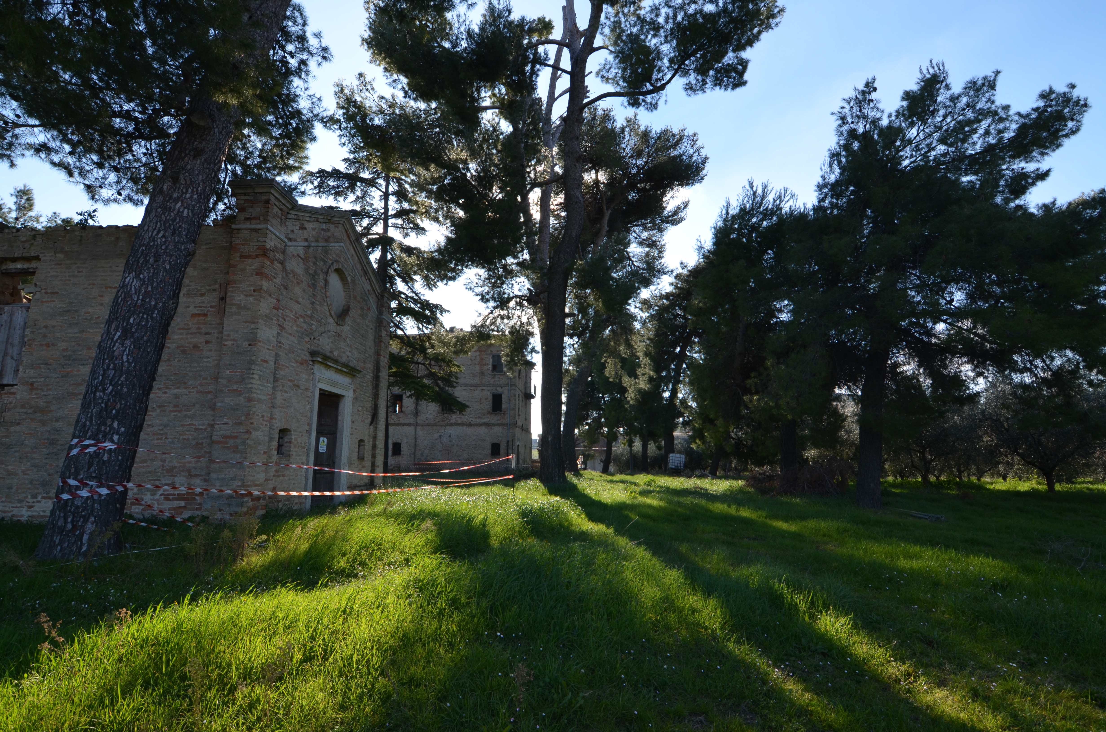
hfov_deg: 92.6
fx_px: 529
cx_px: 553
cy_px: 366
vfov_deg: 69.4
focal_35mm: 17
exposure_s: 1/250
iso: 200
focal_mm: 11.5
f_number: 8
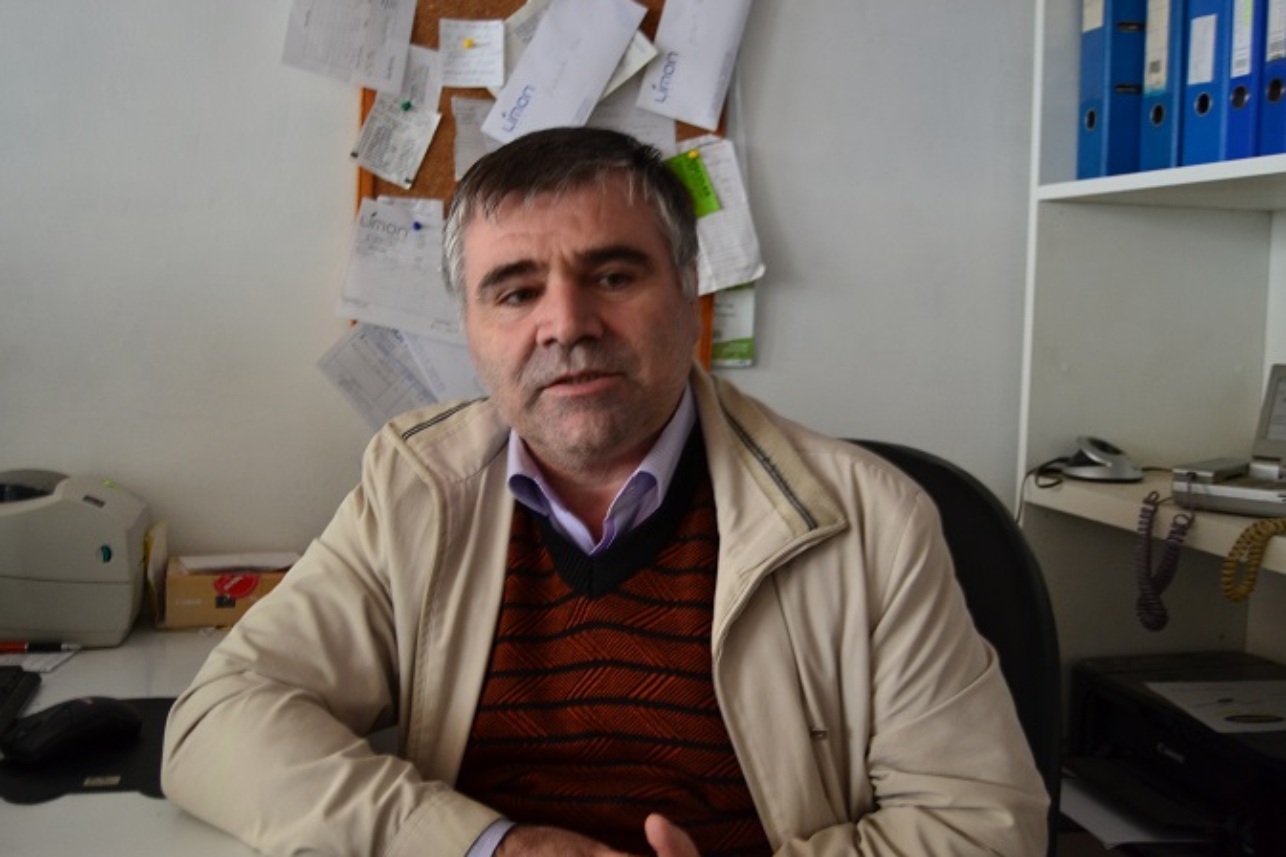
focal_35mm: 36
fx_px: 1269
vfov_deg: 37.3
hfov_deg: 53.8
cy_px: 424
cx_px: 628
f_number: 3.8
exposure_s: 1/13
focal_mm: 23
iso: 800
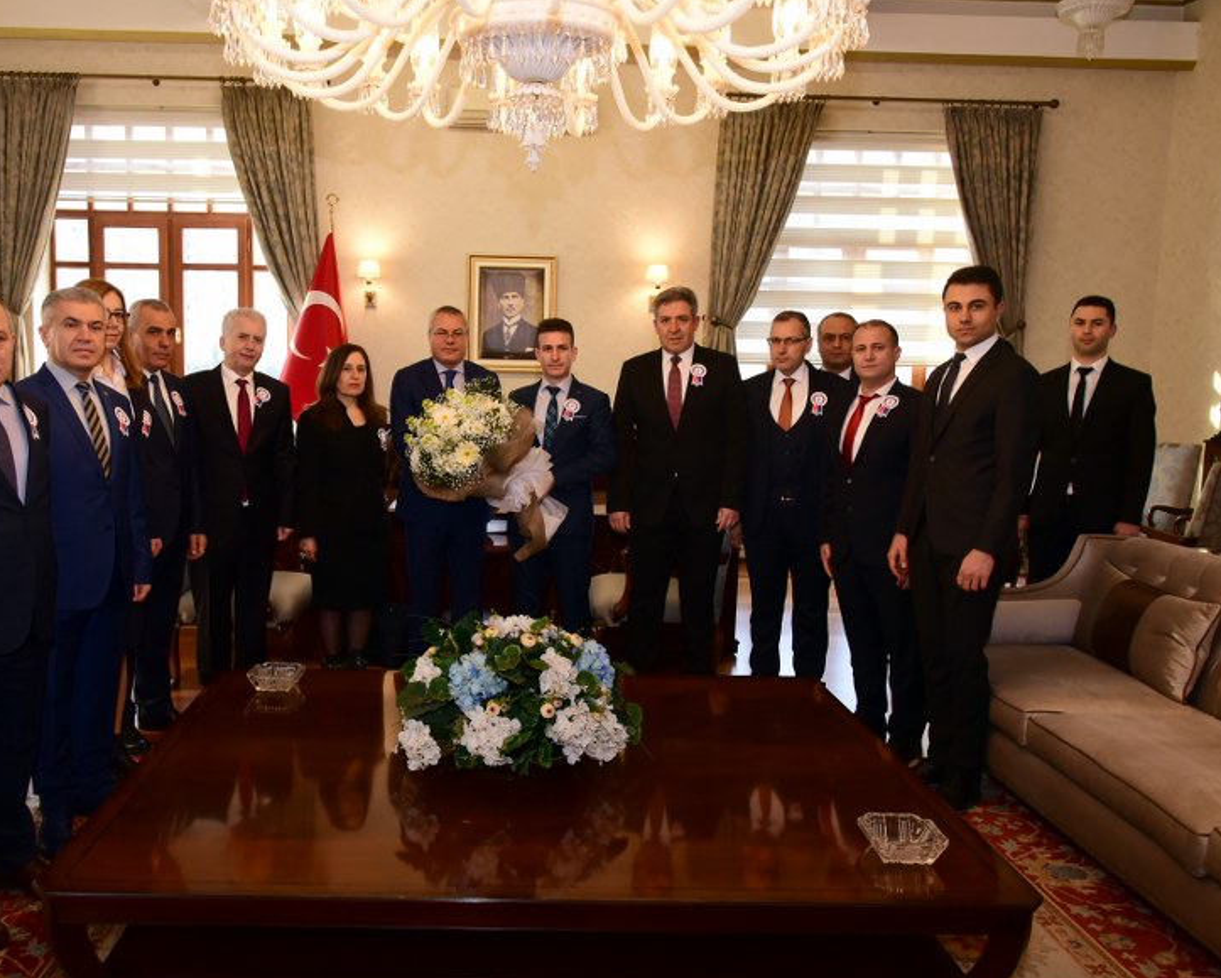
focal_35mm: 28
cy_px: 502
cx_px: 506
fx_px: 1012
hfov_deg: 61.8
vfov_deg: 51.6
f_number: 9
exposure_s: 1/60
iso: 2000
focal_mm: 24
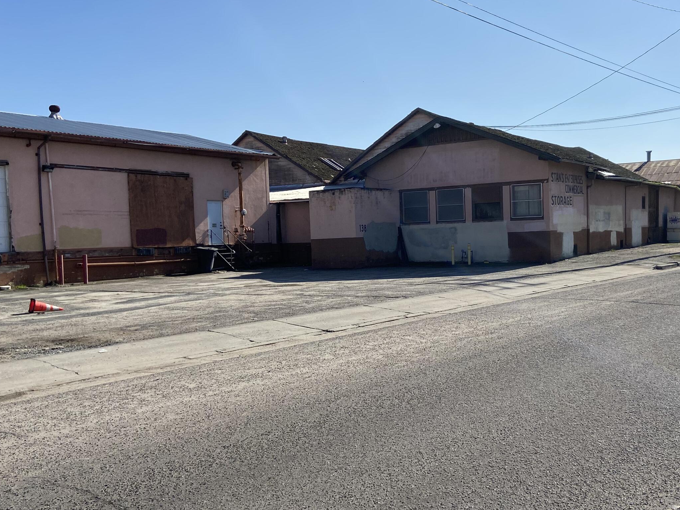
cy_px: 280
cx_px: 402
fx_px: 746
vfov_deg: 37.7
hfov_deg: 48.7
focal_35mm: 38
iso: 32
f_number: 1.8
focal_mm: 4.25
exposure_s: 1/5025
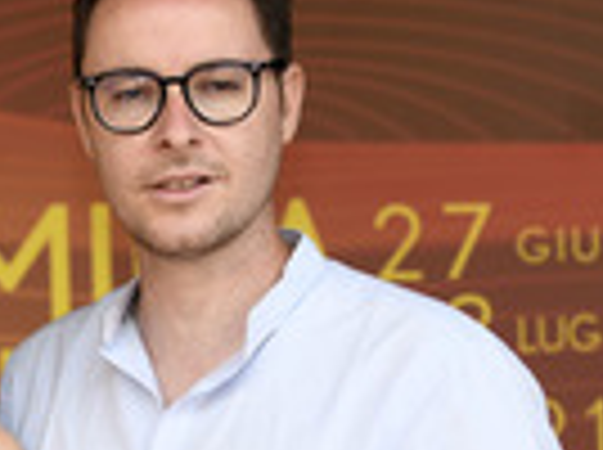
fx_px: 3947
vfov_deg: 6.5
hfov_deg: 8.6
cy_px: 549
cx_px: -268
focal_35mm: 227
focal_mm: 70
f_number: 3.2
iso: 400
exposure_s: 1/400
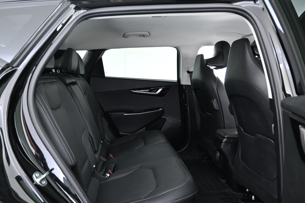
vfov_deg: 44.9
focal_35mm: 29
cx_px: 135
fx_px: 246
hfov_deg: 63.5
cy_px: 114
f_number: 3.5
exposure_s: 1/10
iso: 1600
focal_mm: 16
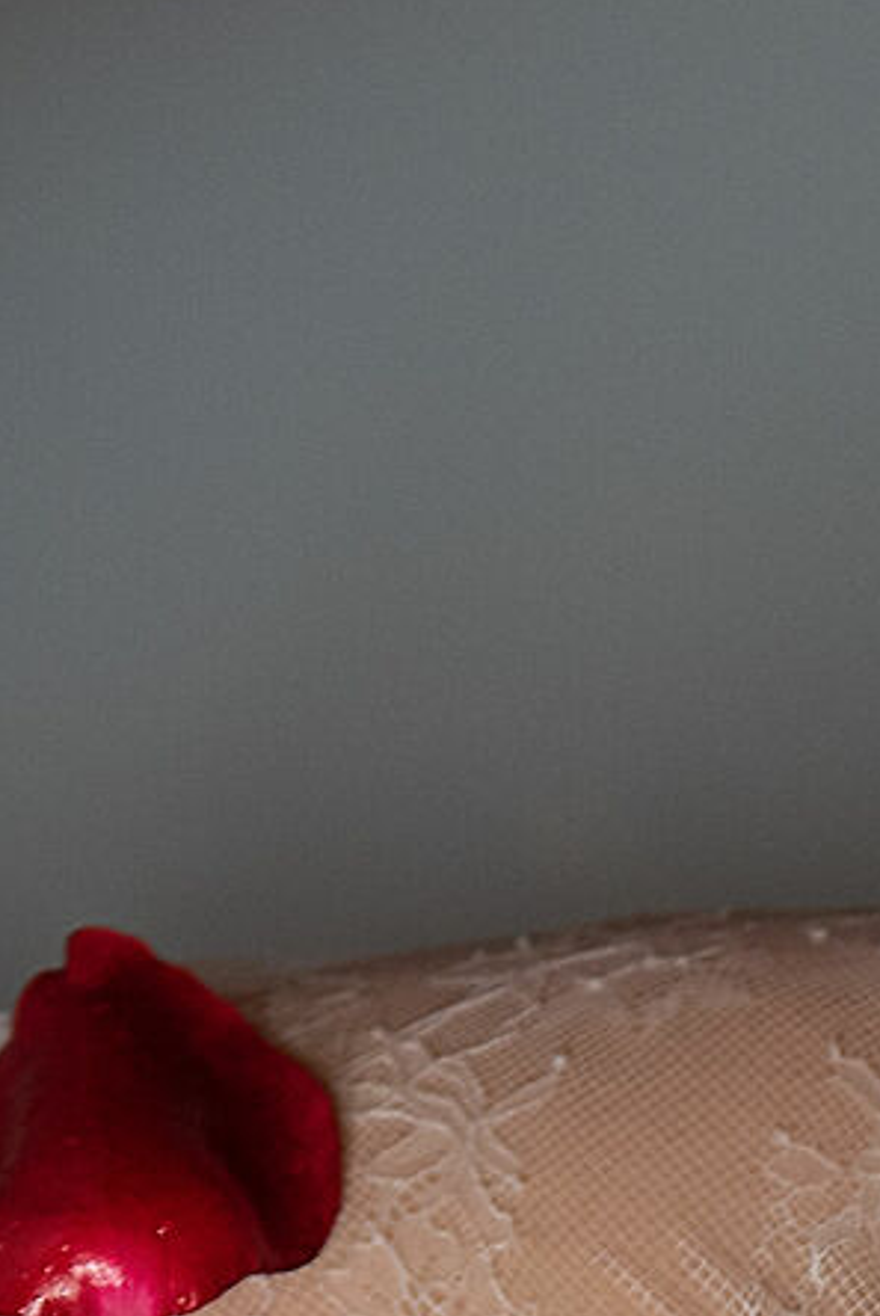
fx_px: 9876
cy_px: -937
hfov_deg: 5.0
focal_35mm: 270
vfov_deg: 7.4
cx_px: -907
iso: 640
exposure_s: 1/160
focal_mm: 50
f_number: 2.2
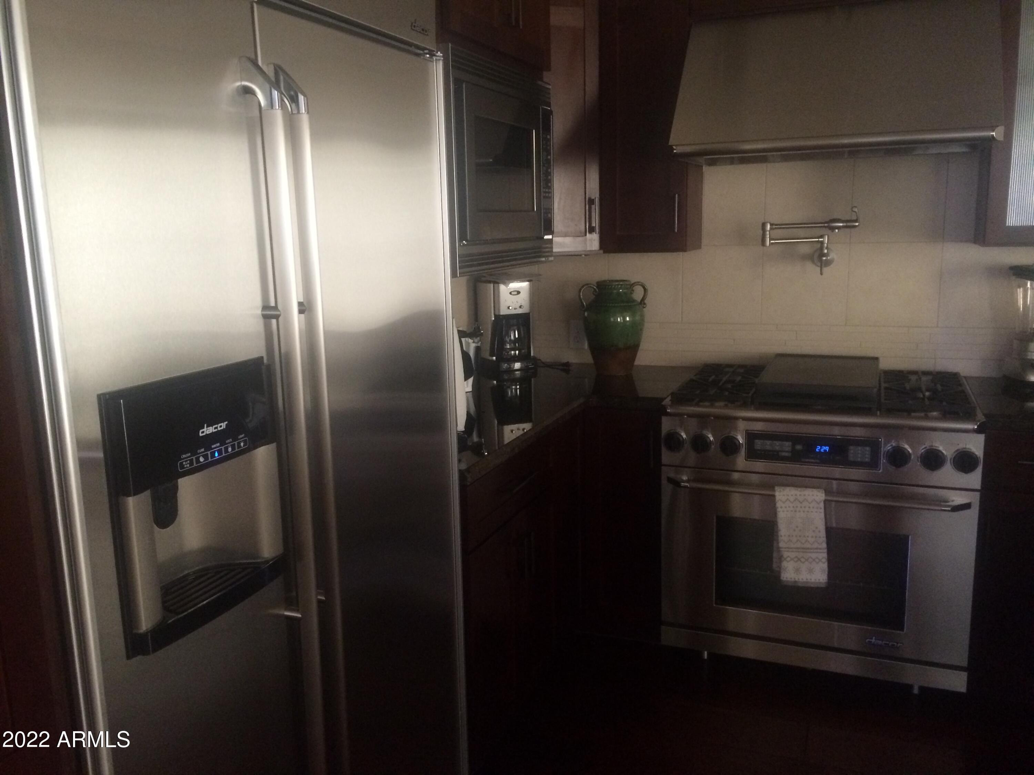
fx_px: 866
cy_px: 388
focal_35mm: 29
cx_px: 517
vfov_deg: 48.2
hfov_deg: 61.7
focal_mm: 4.15
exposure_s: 1/25
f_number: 2.2
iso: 320
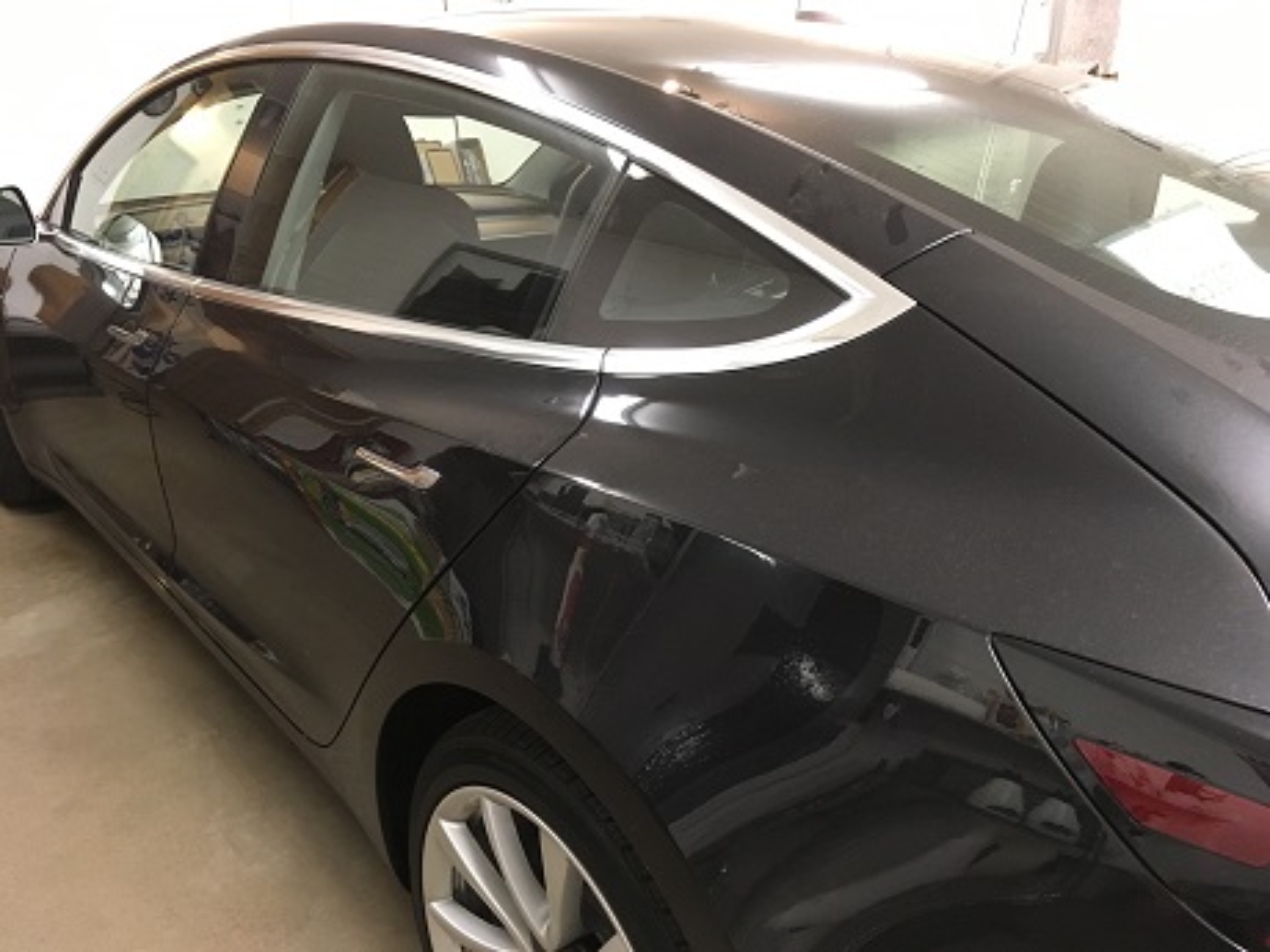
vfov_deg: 48.2
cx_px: 635
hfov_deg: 61.7
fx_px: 1064
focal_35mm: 29
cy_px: 476
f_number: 2.2
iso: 200
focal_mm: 4.15
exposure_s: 1/24
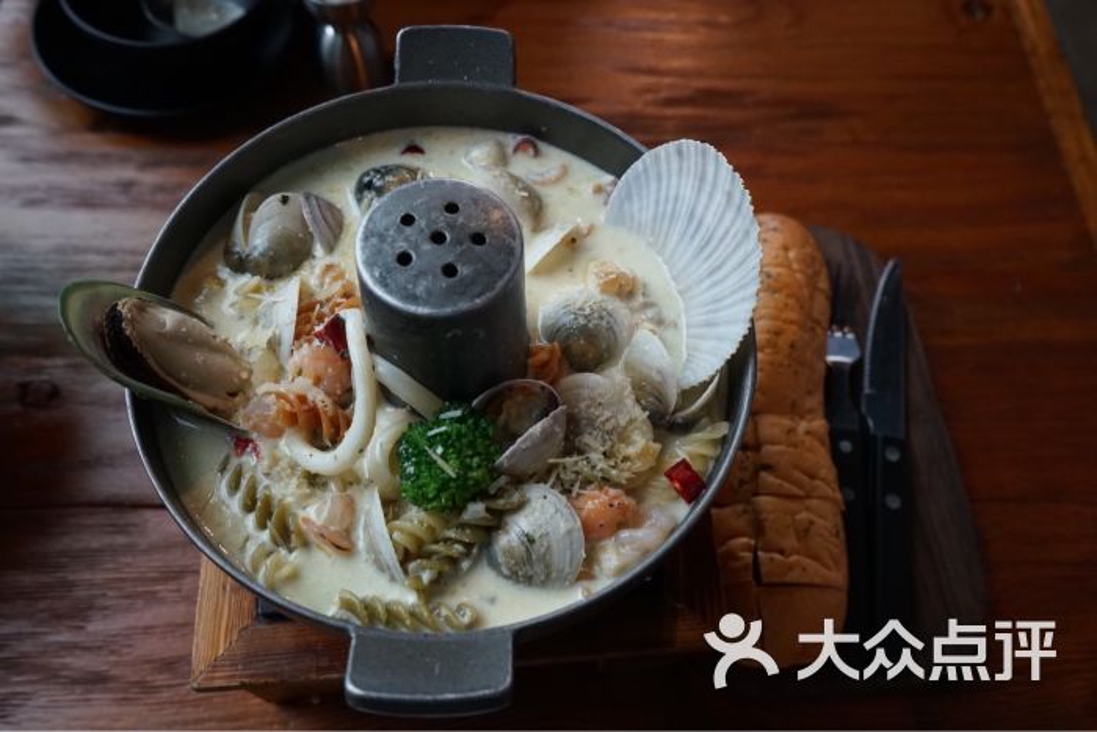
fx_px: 884
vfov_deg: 45.0
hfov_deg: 63.6
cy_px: 366
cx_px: 548
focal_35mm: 29
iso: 2000
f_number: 6.3
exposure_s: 1/60
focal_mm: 29
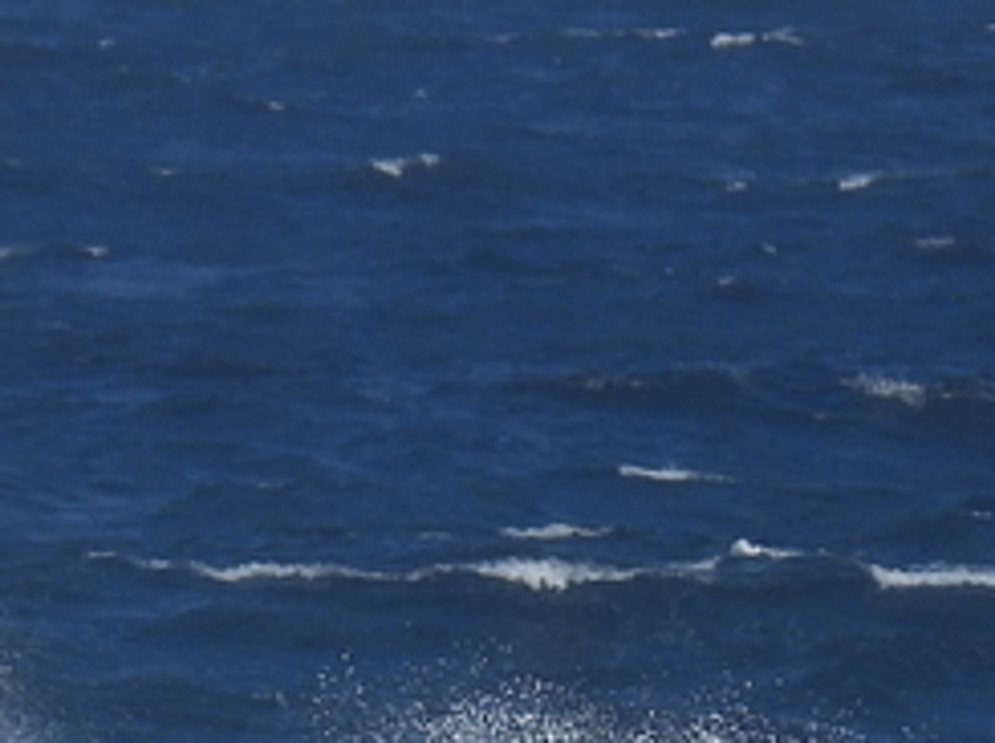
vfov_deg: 1.1
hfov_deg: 1.5
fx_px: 39063
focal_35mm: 1361
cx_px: -483
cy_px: 1449
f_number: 4.5
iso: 100
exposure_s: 1/500
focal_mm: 46.4
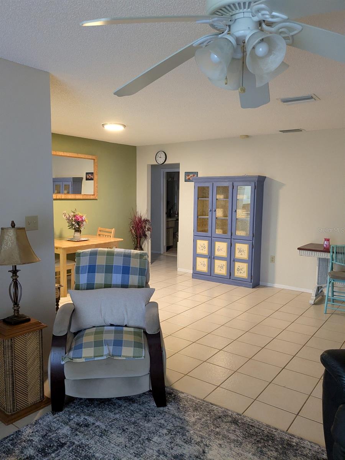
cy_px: 230
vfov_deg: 65.3
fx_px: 359
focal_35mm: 27
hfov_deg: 51.4
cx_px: 172
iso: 563
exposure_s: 1/60
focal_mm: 4.38
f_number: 1.73
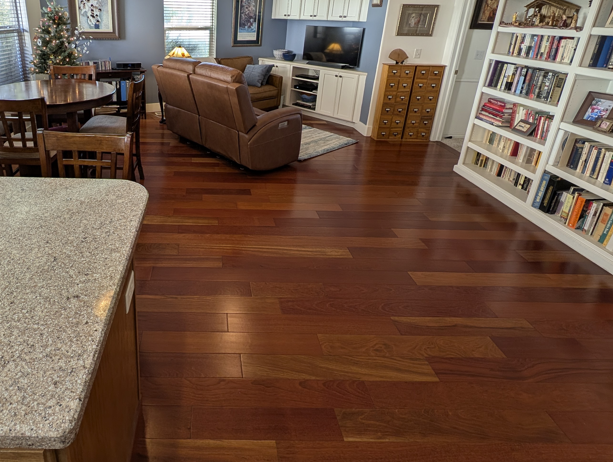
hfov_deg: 81.9
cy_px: 132
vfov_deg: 65.7
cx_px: 208
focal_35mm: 19
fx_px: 337
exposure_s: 1/60
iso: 50
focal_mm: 2.23
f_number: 1.95
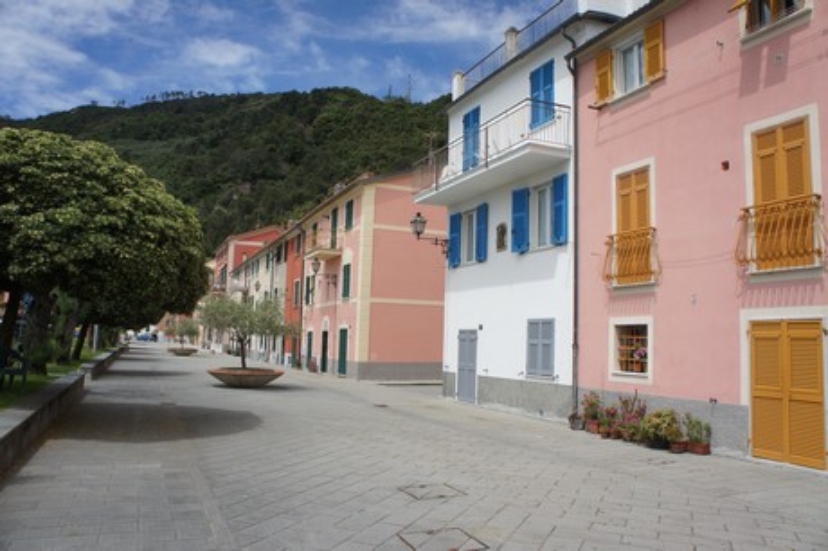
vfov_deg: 47.9
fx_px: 621
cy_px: 276
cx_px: 414
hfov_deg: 67.4
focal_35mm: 27
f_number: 7.1
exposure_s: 1/640
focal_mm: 18
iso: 200
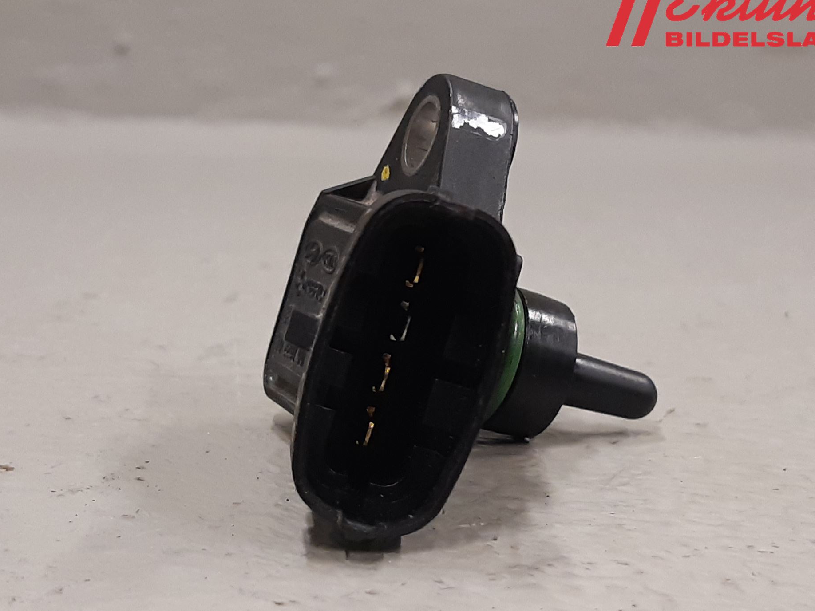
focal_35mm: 29
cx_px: 424
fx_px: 683
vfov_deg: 48.2
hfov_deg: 61.6
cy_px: 312
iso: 160
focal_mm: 3.93
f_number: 1.7
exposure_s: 1/50
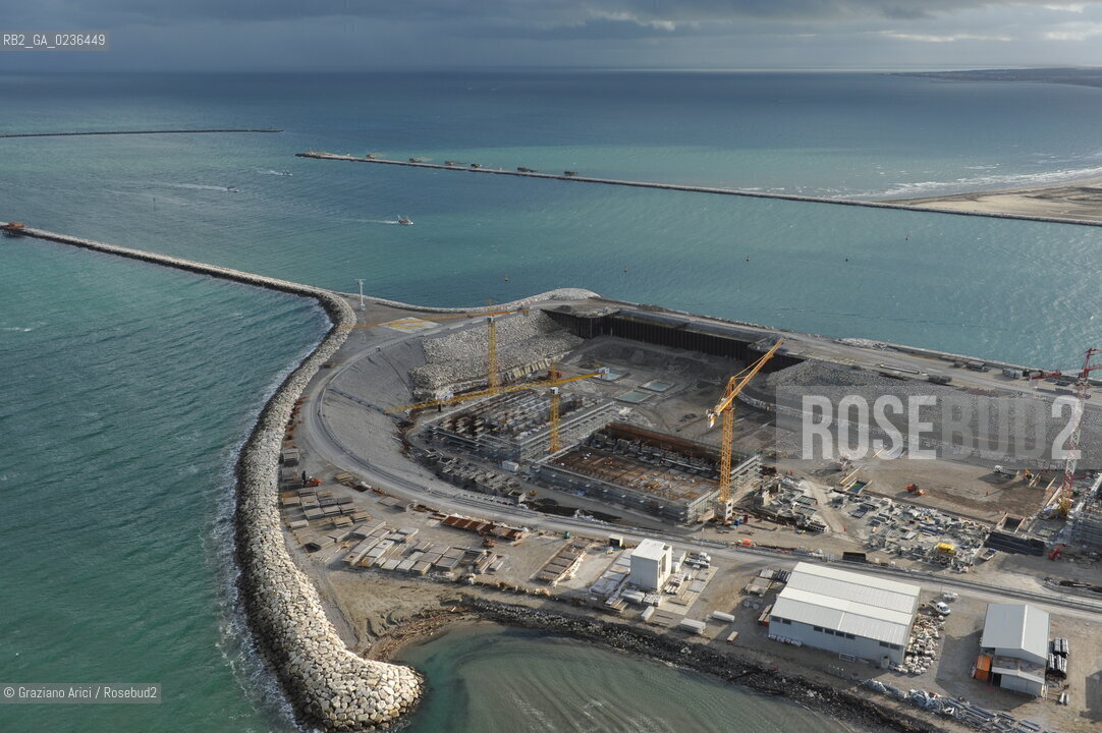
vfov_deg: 38.8
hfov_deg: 55.8
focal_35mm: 34
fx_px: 1040
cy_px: 366
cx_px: 551
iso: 400
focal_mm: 34
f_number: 5.6
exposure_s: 1/1600
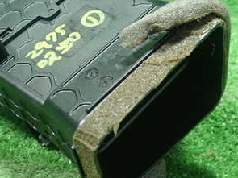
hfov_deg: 31.3
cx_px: 70
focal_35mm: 61
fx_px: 419
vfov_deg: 23.7
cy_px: 41
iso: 800
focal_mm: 5.5
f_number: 2.3
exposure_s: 1/100
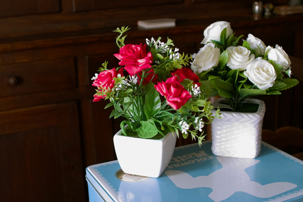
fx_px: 429
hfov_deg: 38.9
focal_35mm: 51
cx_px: 152
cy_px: 101
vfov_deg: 26.5
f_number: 5.6
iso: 50
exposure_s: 13
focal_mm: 30
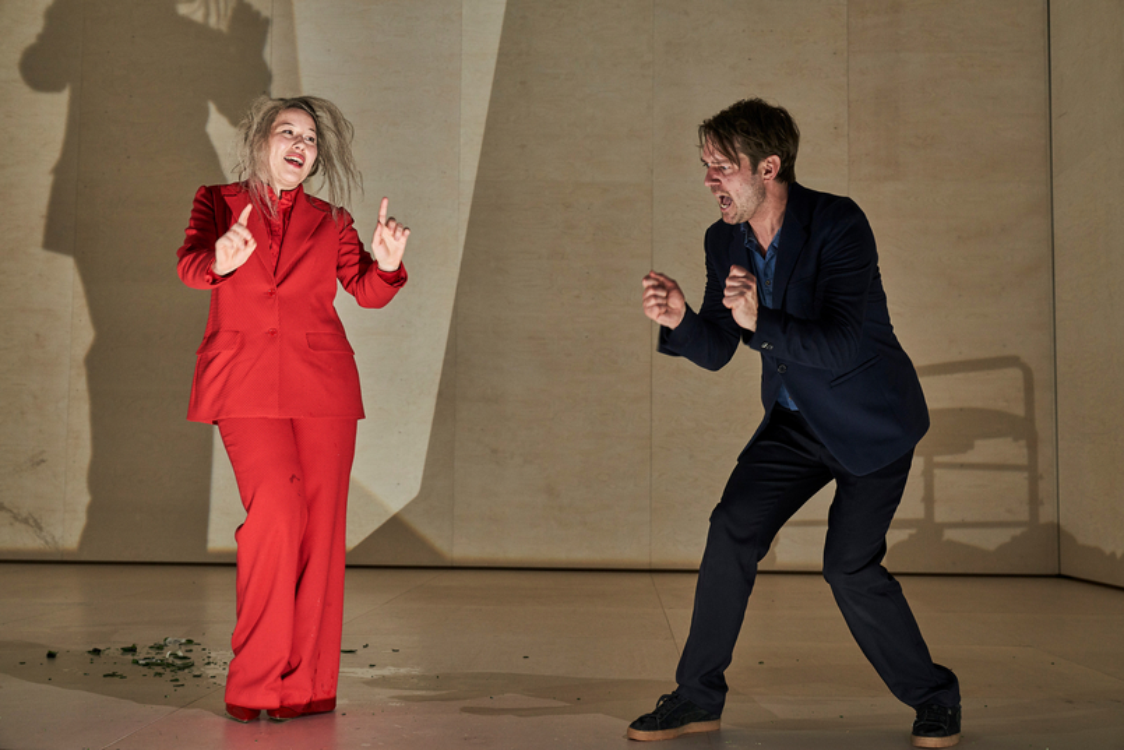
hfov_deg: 45.4
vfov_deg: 31.2
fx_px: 1343
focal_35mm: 43
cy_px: 375
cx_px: 562
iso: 800
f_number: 4.5
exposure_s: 1/160
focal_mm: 43
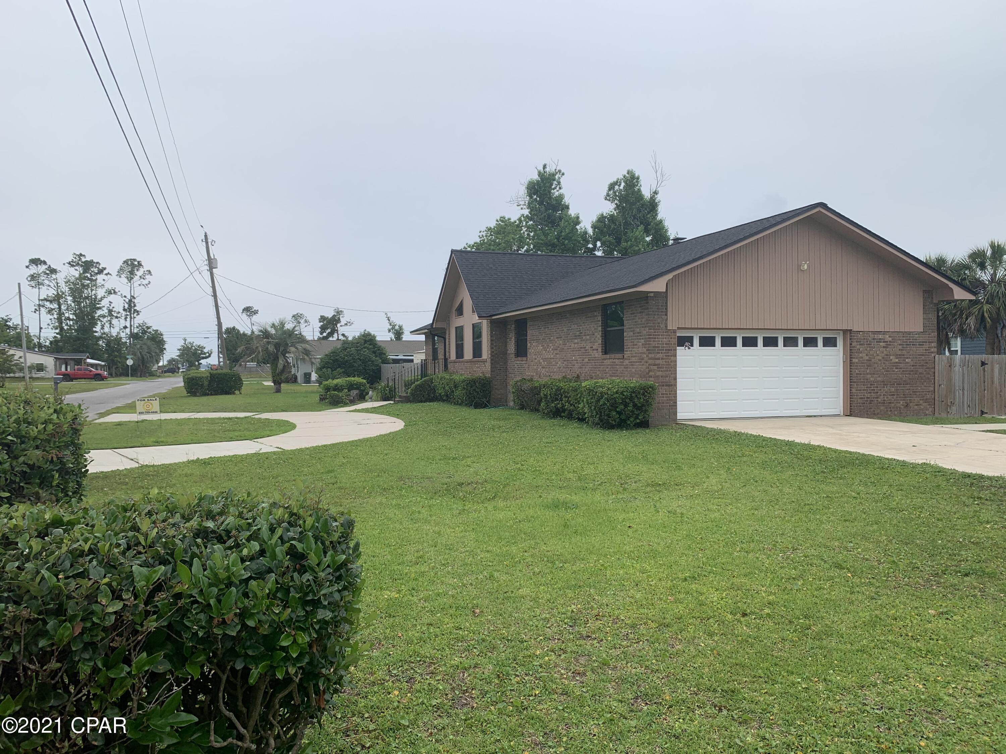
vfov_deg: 53.1
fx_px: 756
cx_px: 503
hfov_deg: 67.3
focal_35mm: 26
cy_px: 377
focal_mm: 4.25
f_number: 1.8
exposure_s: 1/2545
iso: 25
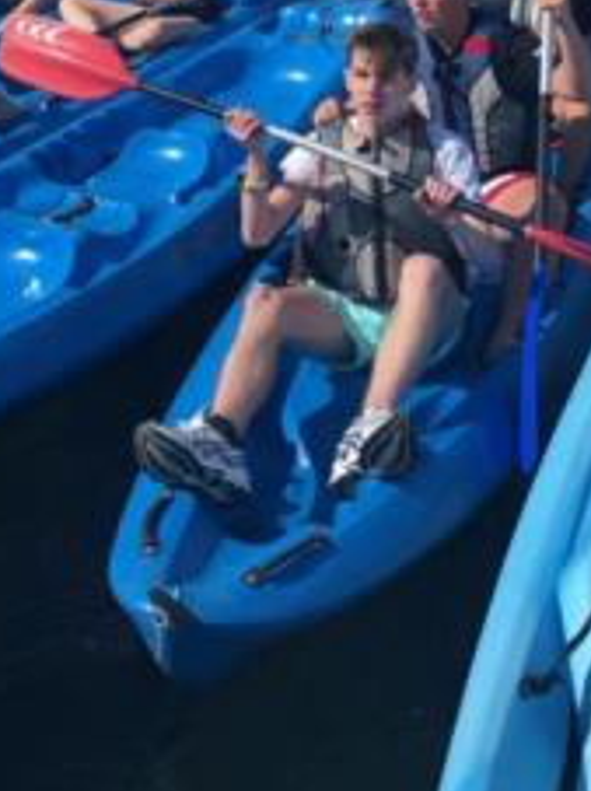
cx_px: 159
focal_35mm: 62
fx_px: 1414
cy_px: -42
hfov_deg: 23.4
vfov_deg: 28.8
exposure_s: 1/2114
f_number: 1.8
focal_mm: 3.99
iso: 20
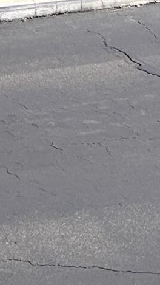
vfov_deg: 10.7
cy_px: -329
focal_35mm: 181
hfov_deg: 6.5
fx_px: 1364
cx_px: -155
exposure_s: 1/3571
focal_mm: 5.7
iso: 50
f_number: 1.5
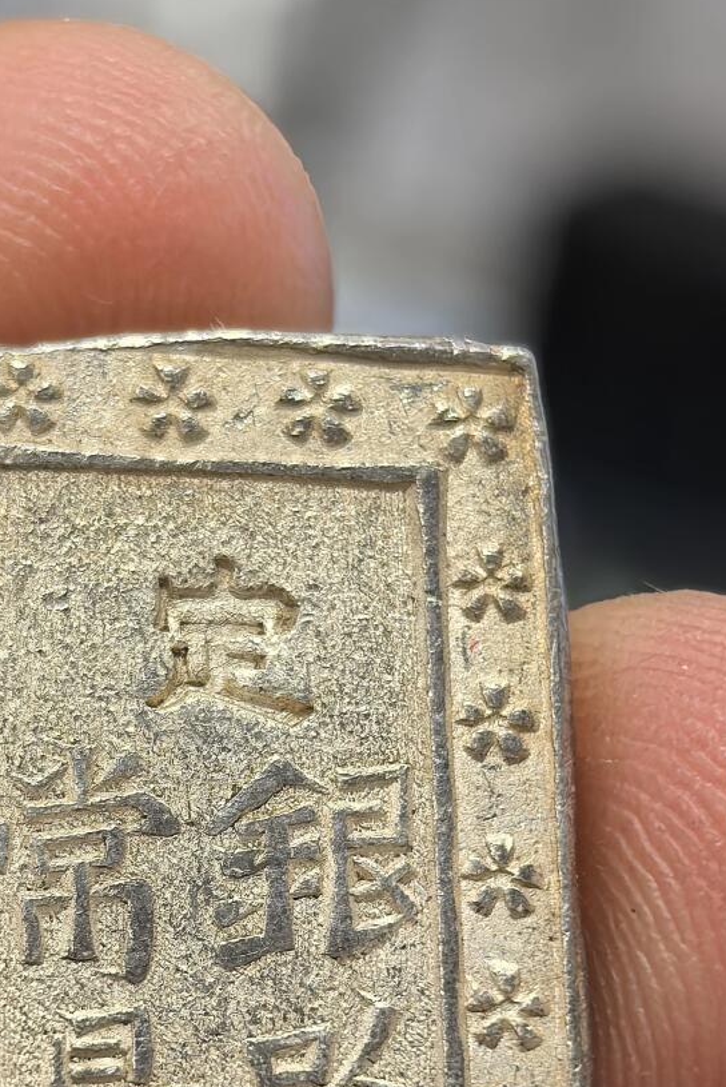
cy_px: 871
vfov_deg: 16.4
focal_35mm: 124
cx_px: 212
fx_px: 3748
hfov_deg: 11.0
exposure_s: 1/100
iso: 320
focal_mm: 6.98
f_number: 2
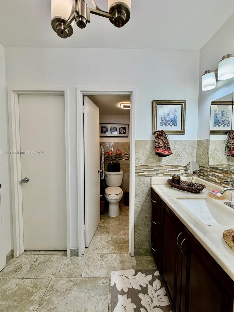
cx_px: 118
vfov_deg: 98.2
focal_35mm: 15
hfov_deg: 81.7
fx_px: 135
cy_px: 153
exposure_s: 1/120
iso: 100
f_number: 2.2
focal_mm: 2.22
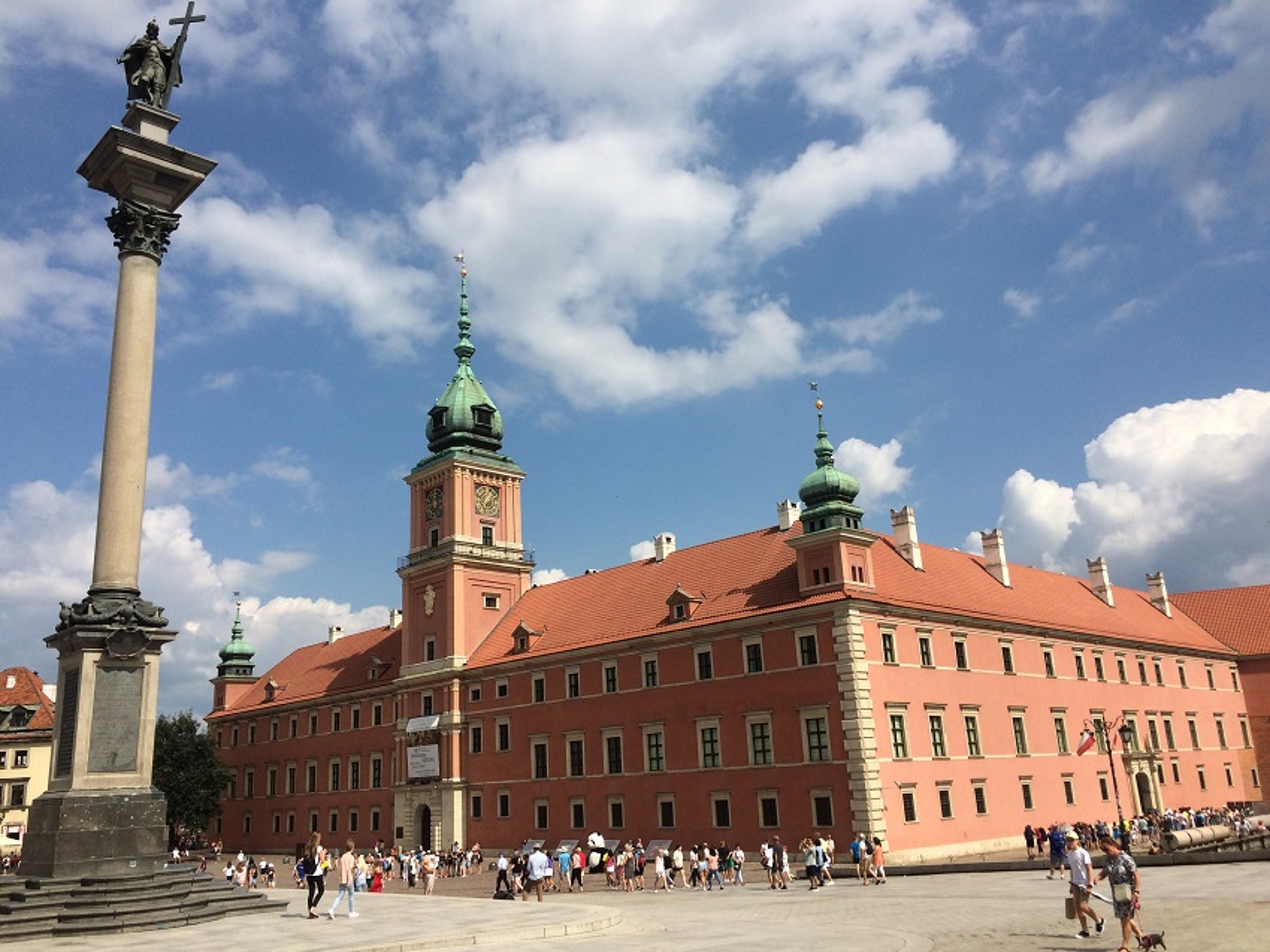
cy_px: 476
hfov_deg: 61.7
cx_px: 635
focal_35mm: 29
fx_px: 1064
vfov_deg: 48.2
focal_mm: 4.15
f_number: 2.2
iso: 32
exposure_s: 1/3425
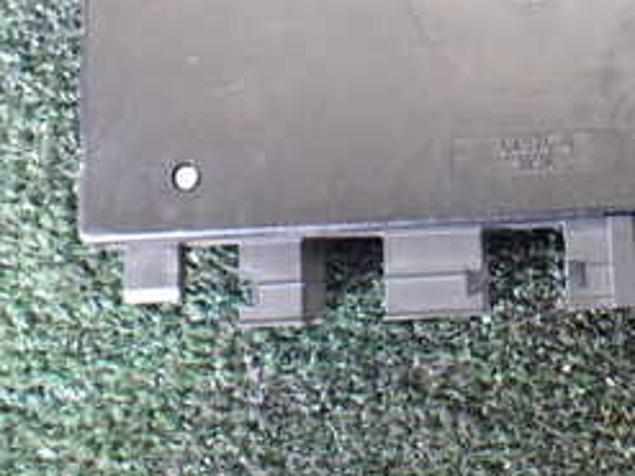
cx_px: 542
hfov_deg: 26.0
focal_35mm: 73
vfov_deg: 19.3
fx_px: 1338
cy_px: -44
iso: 800
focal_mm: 5.4
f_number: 2.3
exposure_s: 1/30
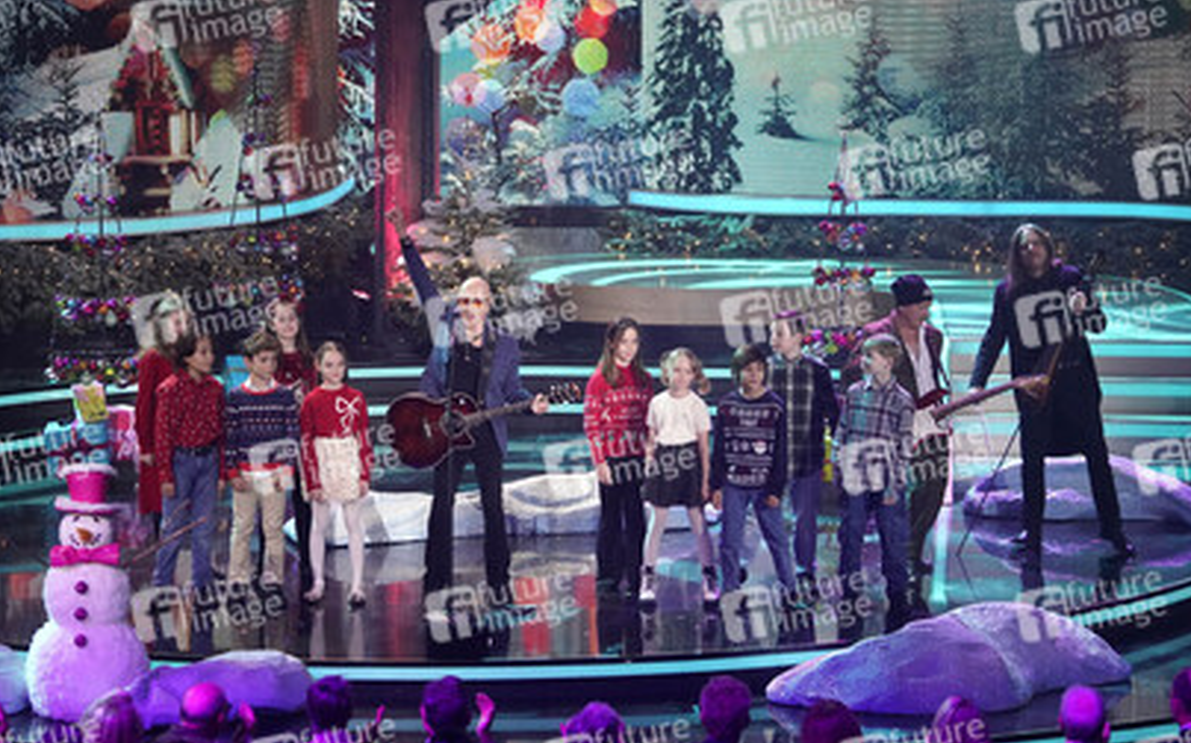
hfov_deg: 18.0
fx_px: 3763
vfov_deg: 11.3
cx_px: 541
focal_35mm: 116
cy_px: 386
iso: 8000
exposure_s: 1/320
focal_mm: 102
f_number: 4
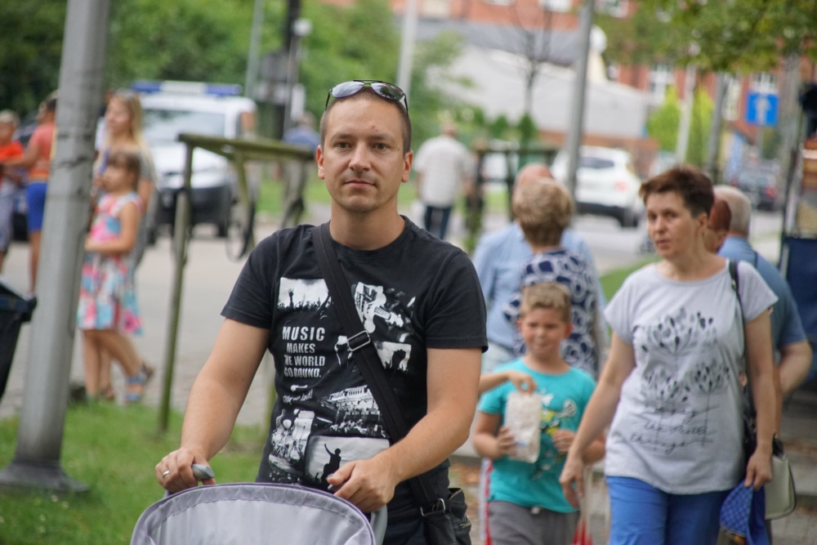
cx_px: 408
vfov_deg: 5.7
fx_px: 5447
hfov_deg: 8.6
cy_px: 272
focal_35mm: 240
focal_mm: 160
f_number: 6.3
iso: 1600
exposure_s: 1/250
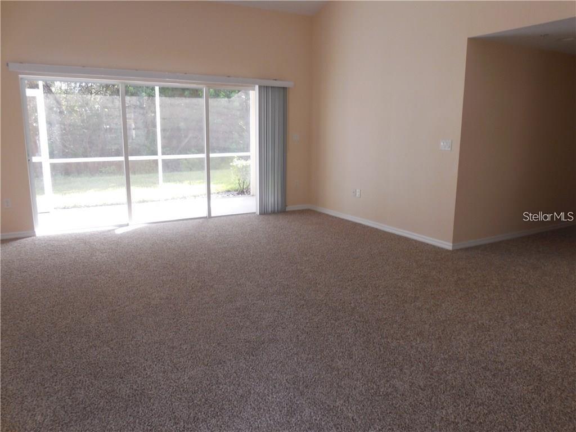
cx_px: 288
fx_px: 433
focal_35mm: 26
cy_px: 216
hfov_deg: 67.3
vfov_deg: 53.1
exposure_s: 1/60
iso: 125
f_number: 3.5
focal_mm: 4.6
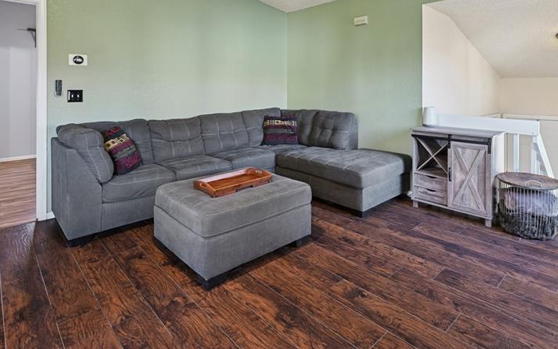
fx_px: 335
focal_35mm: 22
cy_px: 93
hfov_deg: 79.0
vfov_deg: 53.0
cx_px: 326
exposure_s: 3
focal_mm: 15
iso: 100
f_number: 11
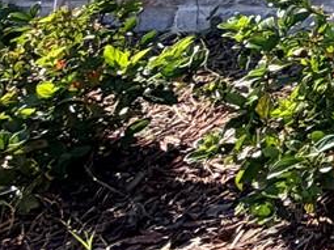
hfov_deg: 11.9
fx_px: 849
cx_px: 973
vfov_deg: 13.1
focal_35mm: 88
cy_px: -331
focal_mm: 2.22
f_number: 2.2
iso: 40
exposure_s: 1/631
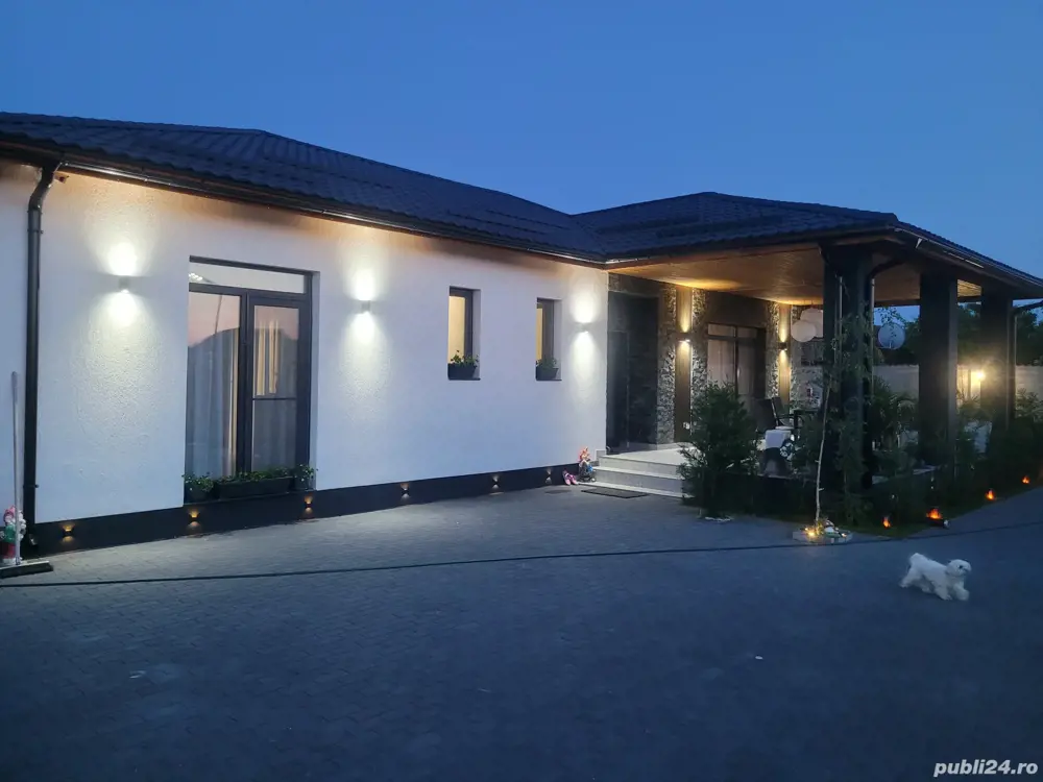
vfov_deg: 53.1
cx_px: 522
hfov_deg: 67.3
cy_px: 391
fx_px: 783
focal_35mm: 26
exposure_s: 1/33
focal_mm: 5.4
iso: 640
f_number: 1.8
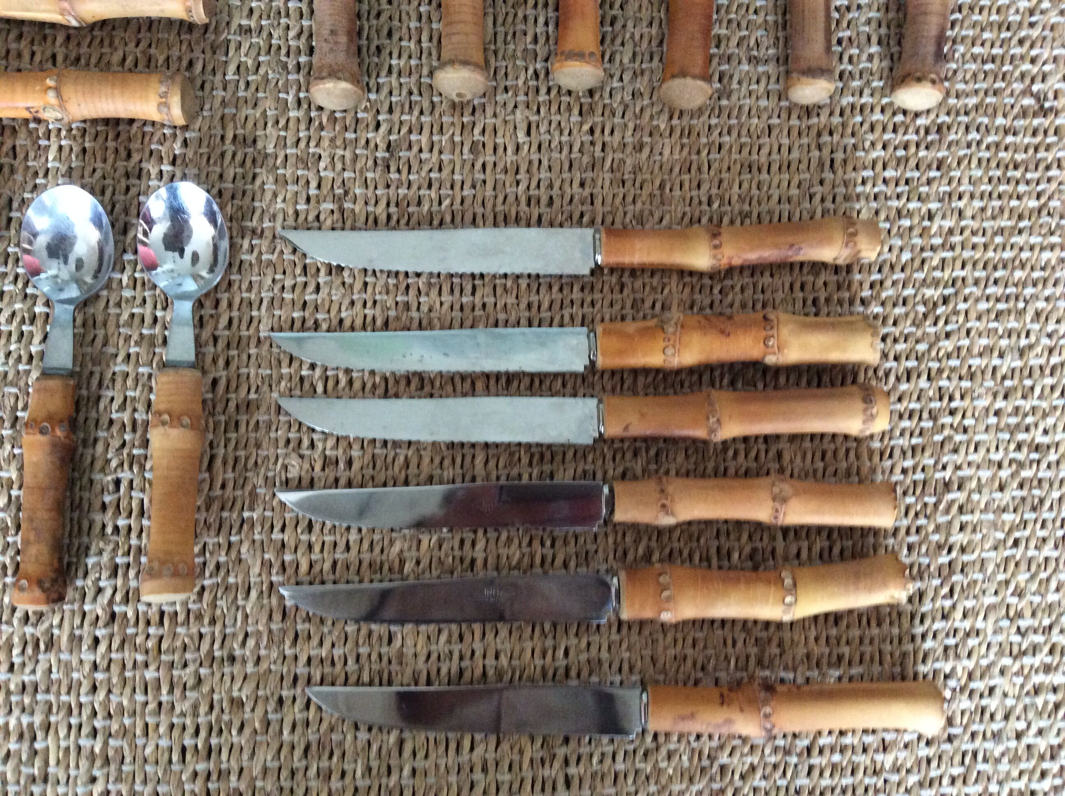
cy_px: 398
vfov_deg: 44.1
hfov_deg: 56.9
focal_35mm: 32
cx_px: 532
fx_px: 983
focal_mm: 3.3
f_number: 2.4
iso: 320
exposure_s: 1/20
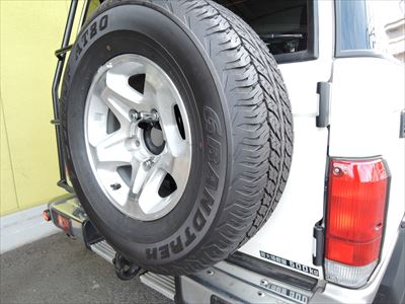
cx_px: 202
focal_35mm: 24
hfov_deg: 71.6
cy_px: 152
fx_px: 281
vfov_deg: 56.8
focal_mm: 5.1
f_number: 2.8
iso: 80
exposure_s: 1/50
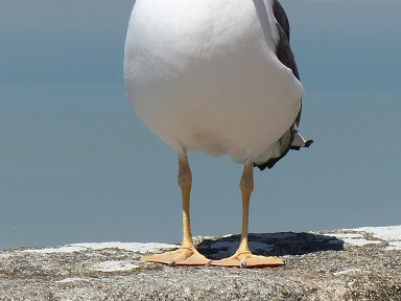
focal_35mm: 402
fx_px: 4657
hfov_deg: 4.9
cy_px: 23
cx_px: 182
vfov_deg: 3.7
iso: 100
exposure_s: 1/1600
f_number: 4
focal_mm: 31.5
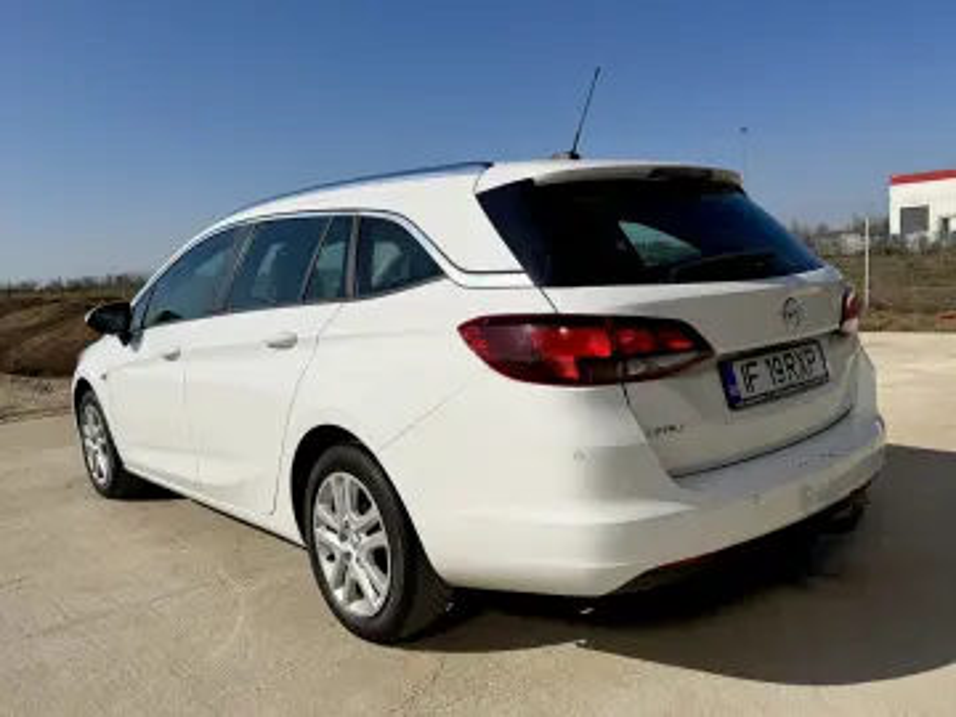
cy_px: 358
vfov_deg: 56.8
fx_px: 663
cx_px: 478
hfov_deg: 71.6
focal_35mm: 24
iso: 80
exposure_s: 1/14286
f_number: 1.78
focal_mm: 6.76
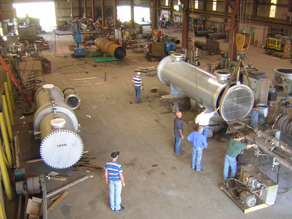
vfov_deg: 39.7
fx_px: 304
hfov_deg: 51.4
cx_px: 146
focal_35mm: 36
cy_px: 110
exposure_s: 1/30
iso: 203
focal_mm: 4.7
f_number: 2.6
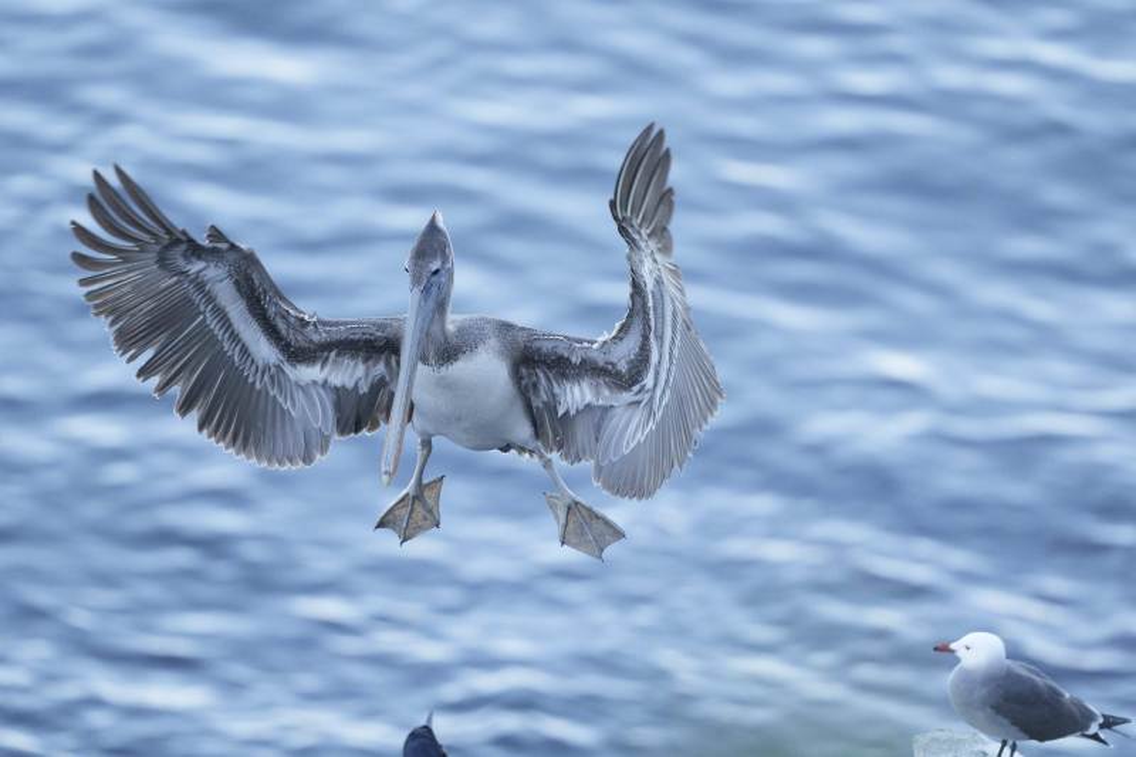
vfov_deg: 3.3
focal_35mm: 420
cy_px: 378
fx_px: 13250
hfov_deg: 4.9
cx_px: 568
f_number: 4
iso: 3200
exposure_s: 1/2000
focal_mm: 420
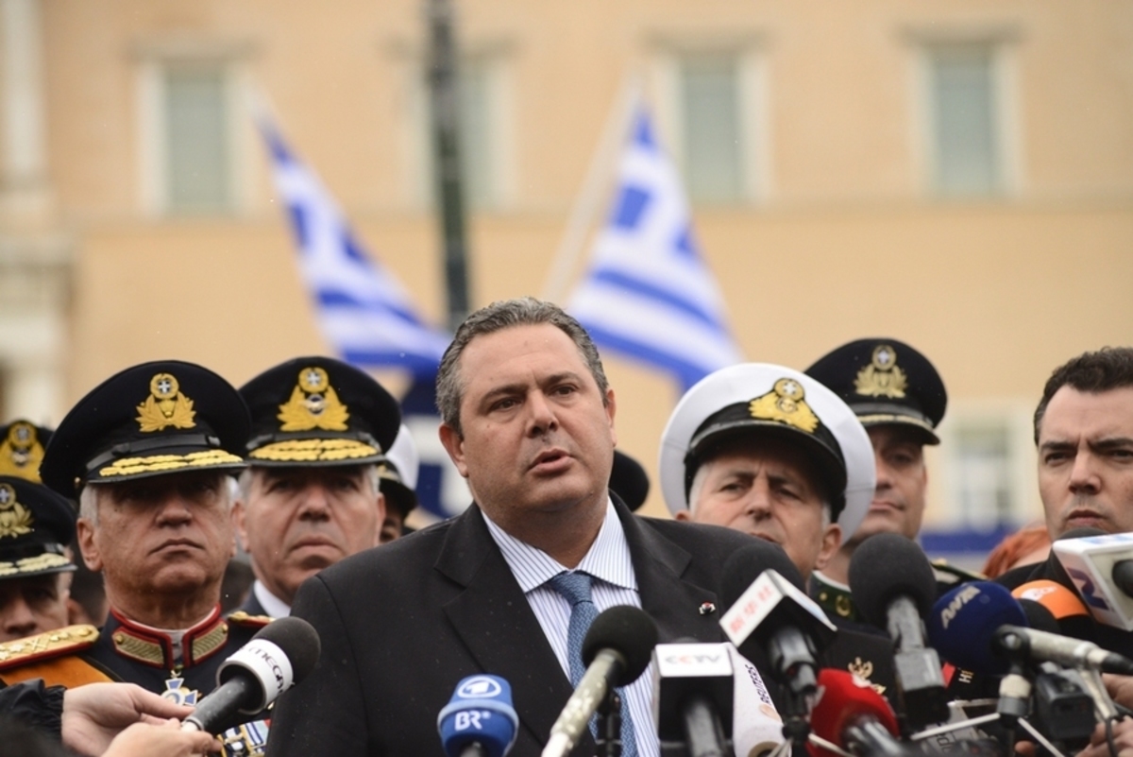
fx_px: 4565
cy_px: 378
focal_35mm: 145
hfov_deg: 14.1
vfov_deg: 9.5
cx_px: 566
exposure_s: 1/6400
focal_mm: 145
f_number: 4
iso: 1600
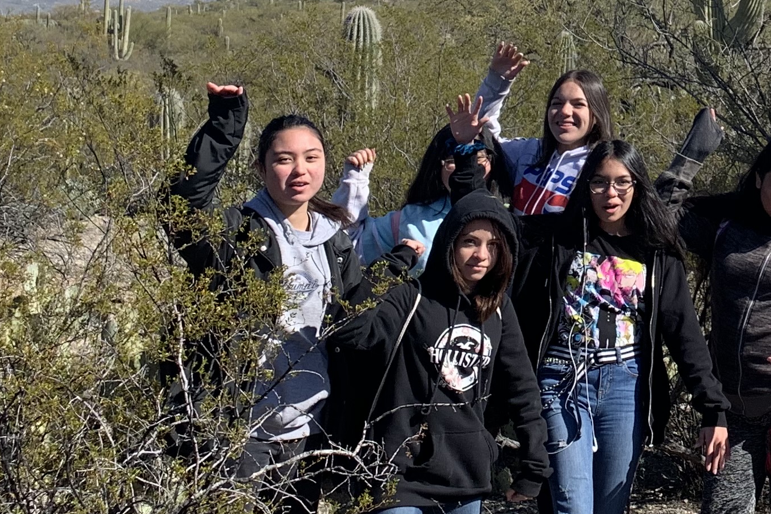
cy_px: -104
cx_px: 952
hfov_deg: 23.0
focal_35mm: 80
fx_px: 1713
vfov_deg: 16.4
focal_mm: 4.25
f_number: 1.8
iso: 25
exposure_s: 1/1779
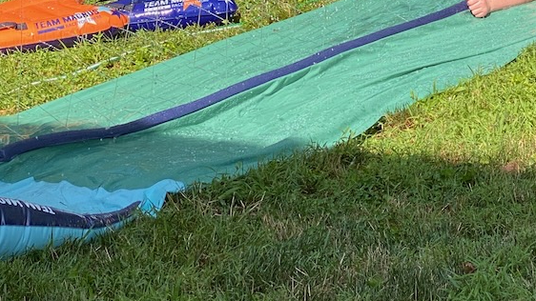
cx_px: 502
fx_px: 1833
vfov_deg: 9.3
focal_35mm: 129
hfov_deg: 16.4
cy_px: -59
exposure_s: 1/329
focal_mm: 6
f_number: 2
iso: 20
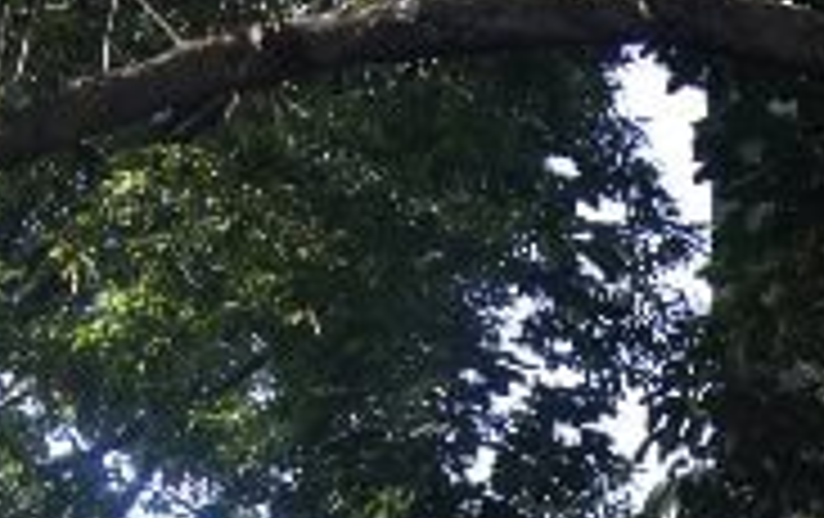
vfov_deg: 11.4
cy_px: 874
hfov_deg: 18.3
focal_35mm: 108
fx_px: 2429
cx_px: 977
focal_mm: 18
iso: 100
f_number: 4.5
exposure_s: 1/80
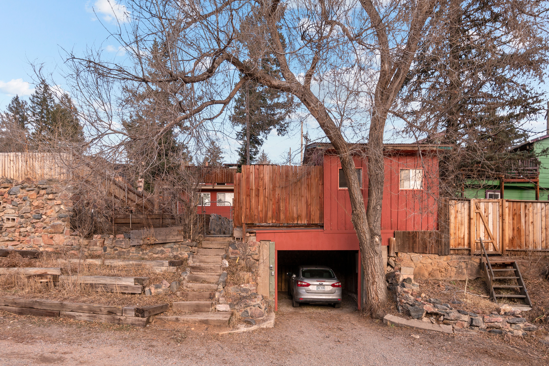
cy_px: 183
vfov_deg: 70.4
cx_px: 274
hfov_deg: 93.3
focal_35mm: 17
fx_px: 259
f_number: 8
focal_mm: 17
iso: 400
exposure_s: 1/40
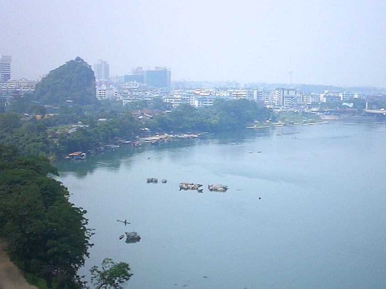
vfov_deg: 20.9
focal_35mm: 70
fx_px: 780
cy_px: 192
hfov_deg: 27.6
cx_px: 256
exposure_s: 1/1000
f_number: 3.5
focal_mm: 5.6
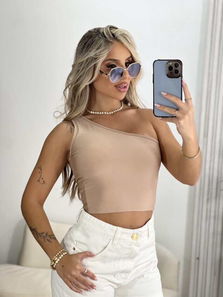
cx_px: 112
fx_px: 661
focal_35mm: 77
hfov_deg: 19.1
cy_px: 148
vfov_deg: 25.3
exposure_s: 1/120
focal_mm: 9
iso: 160
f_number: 2.8
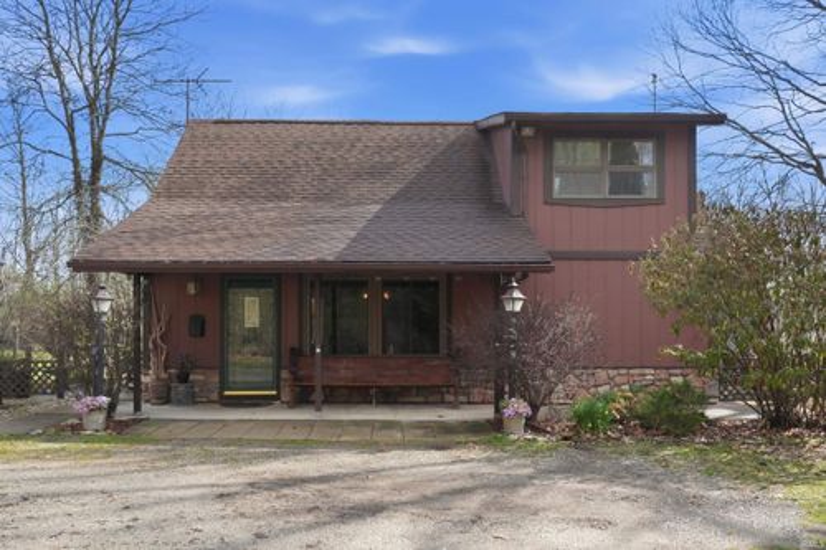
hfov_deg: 61.9
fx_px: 688
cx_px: 413
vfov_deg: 43.6
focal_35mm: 30
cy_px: 275
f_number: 10
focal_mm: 20
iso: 400
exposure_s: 1/200
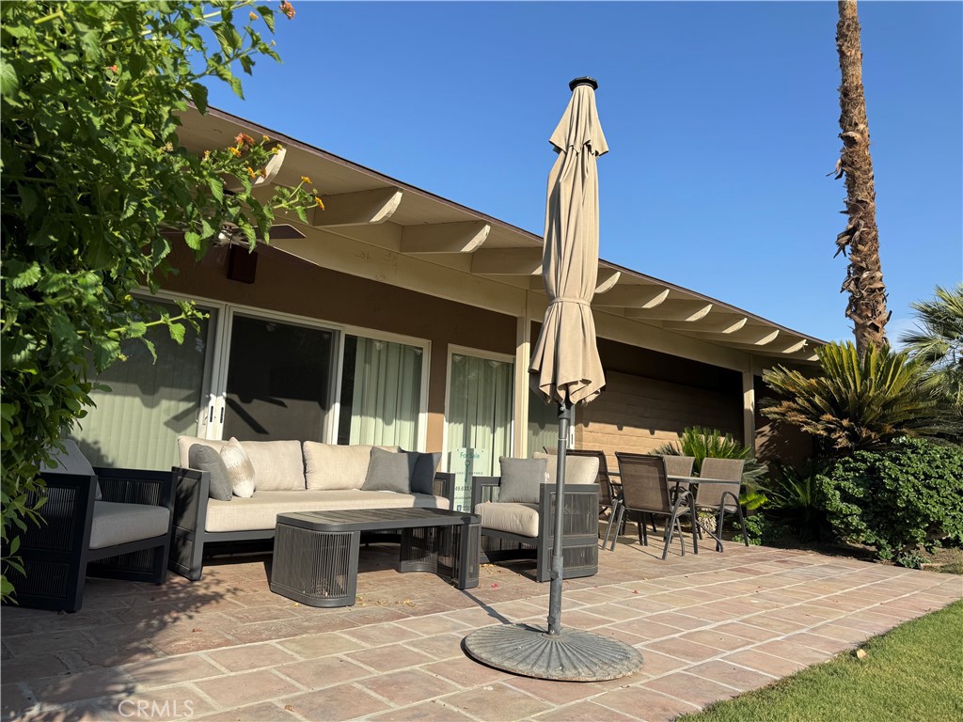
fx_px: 668
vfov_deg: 56.8
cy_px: 361
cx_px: 482
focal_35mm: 24
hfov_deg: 71.6
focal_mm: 6.76
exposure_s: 1/3413
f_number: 1.78
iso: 80
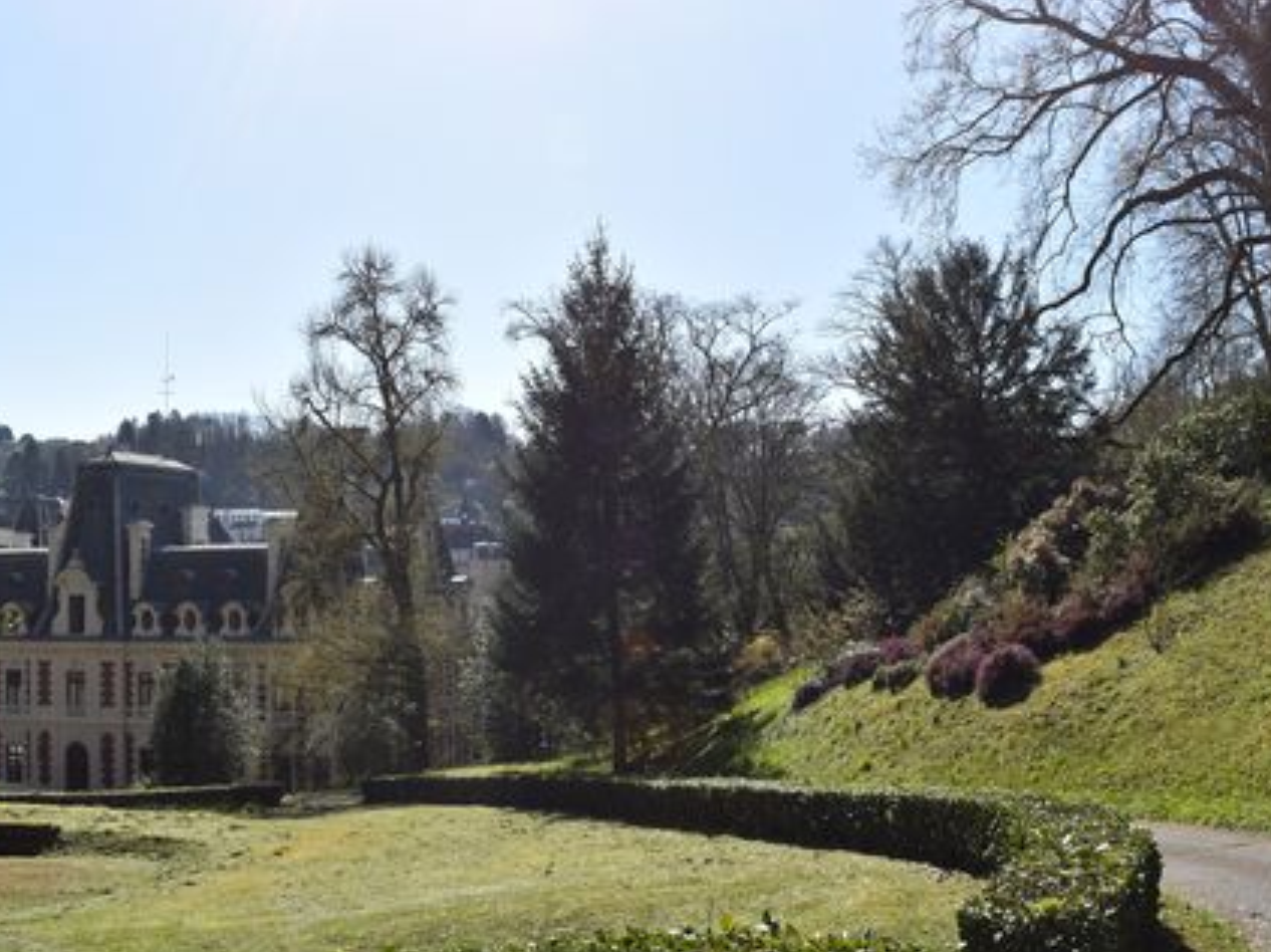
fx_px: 1505
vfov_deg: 35.1
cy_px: 496
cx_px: 617
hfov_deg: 45.8
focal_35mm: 41
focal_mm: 24
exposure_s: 1/200
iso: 100
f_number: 11
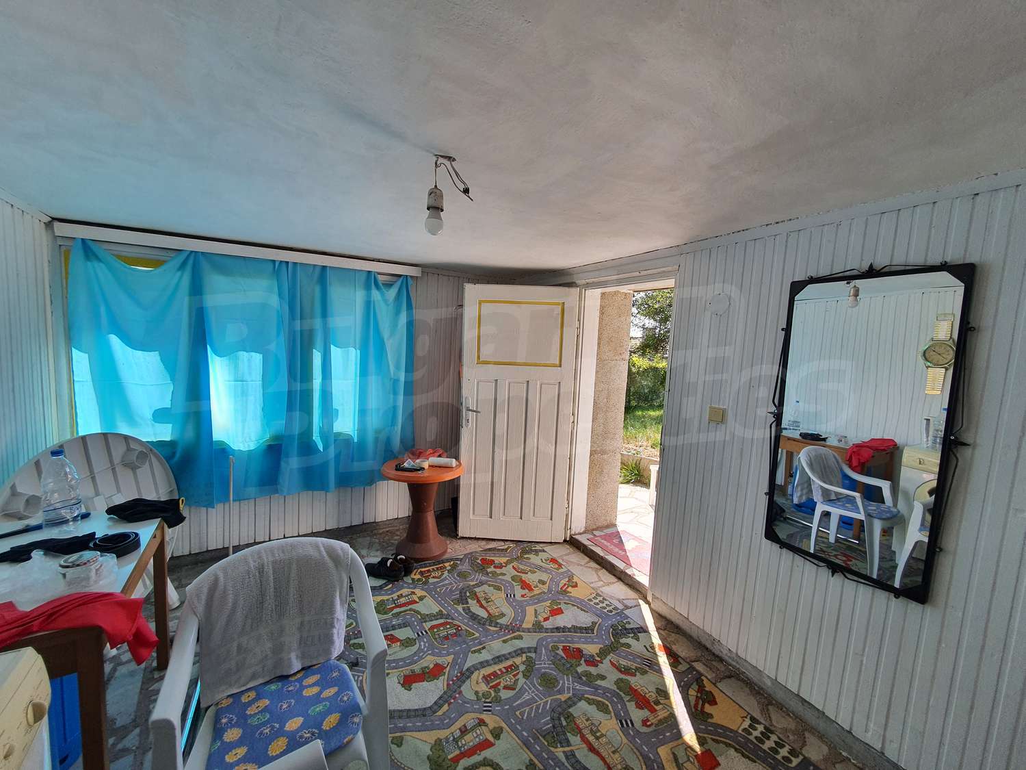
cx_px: 513
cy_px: 385
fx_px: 385
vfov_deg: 89.9
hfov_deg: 106.2
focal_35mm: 13
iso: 50
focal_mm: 1.8
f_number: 2.2
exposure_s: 1/196
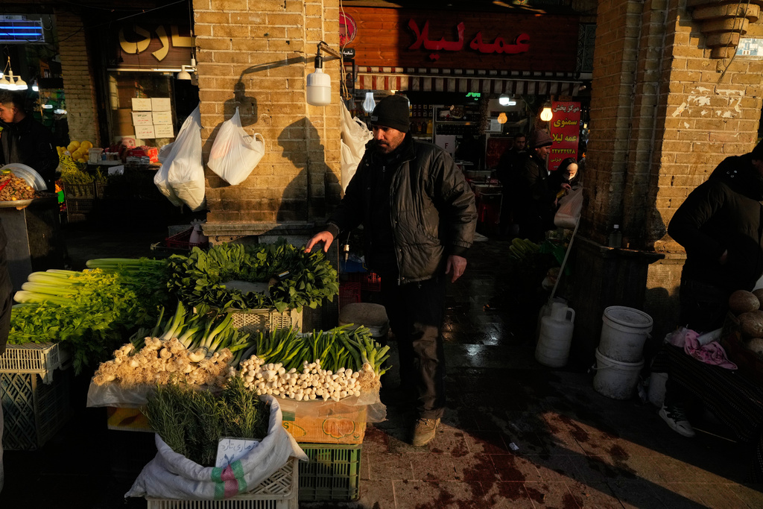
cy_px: 254
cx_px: 382
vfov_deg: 53.1
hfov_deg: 73.7
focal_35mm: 24
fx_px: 509
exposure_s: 1/2000
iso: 1600
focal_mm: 24
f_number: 10
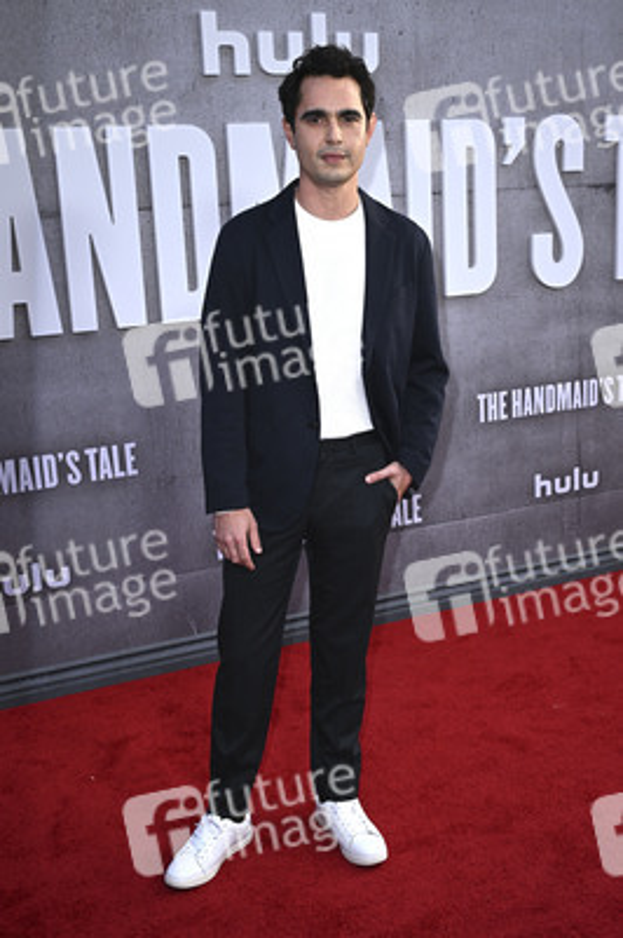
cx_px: 312
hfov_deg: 32.6
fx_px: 1066
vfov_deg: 47.4
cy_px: 469
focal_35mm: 41
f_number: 6.3
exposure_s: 1/250
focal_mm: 41
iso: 500
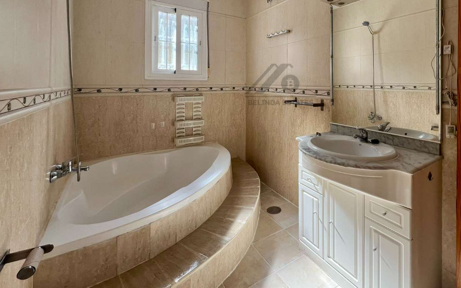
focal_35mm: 17
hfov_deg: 92.9
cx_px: 281
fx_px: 214
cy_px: 84
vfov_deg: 65.1
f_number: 1.8
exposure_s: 1/99
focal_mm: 1.57
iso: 50
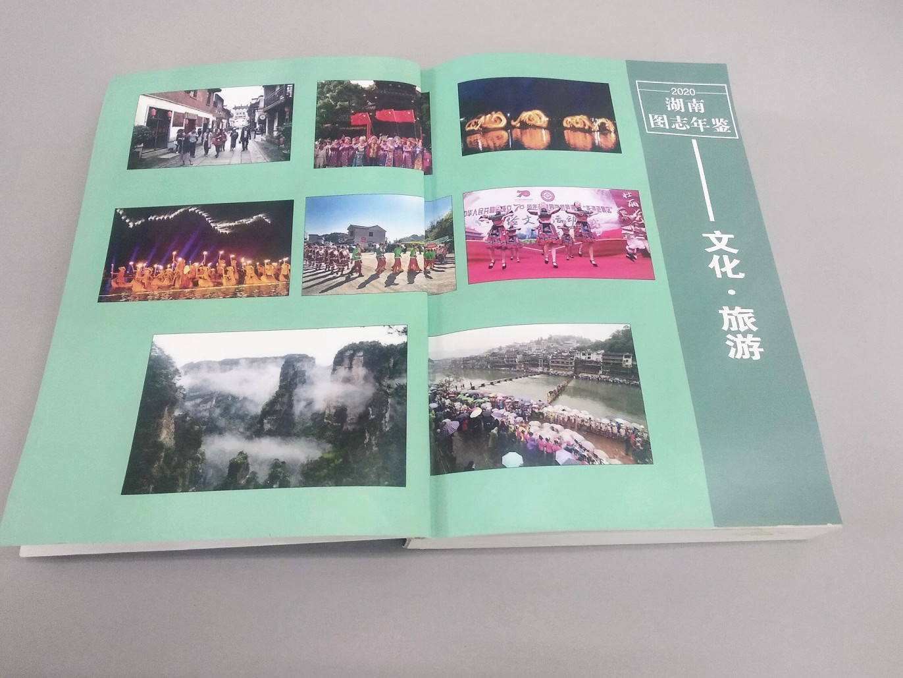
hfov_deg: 67.3
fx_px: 678
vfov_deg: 53.1
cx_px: 452
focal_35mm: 26
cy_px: 339
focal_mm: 3.81
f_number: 2.2
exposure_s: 1/25
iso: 1000
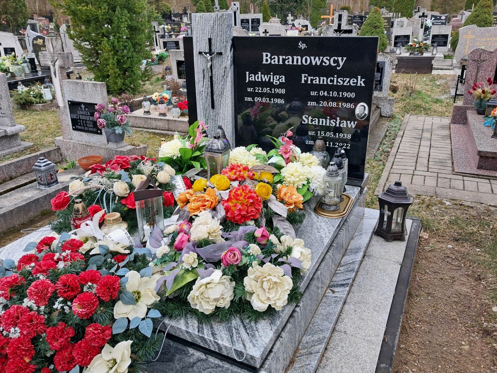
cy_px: 186
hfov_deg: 65.3
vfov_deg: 51.4
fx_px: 388
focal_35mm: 27
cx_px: 248
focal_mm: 4
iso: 50
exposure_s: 1/120
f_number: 1.8
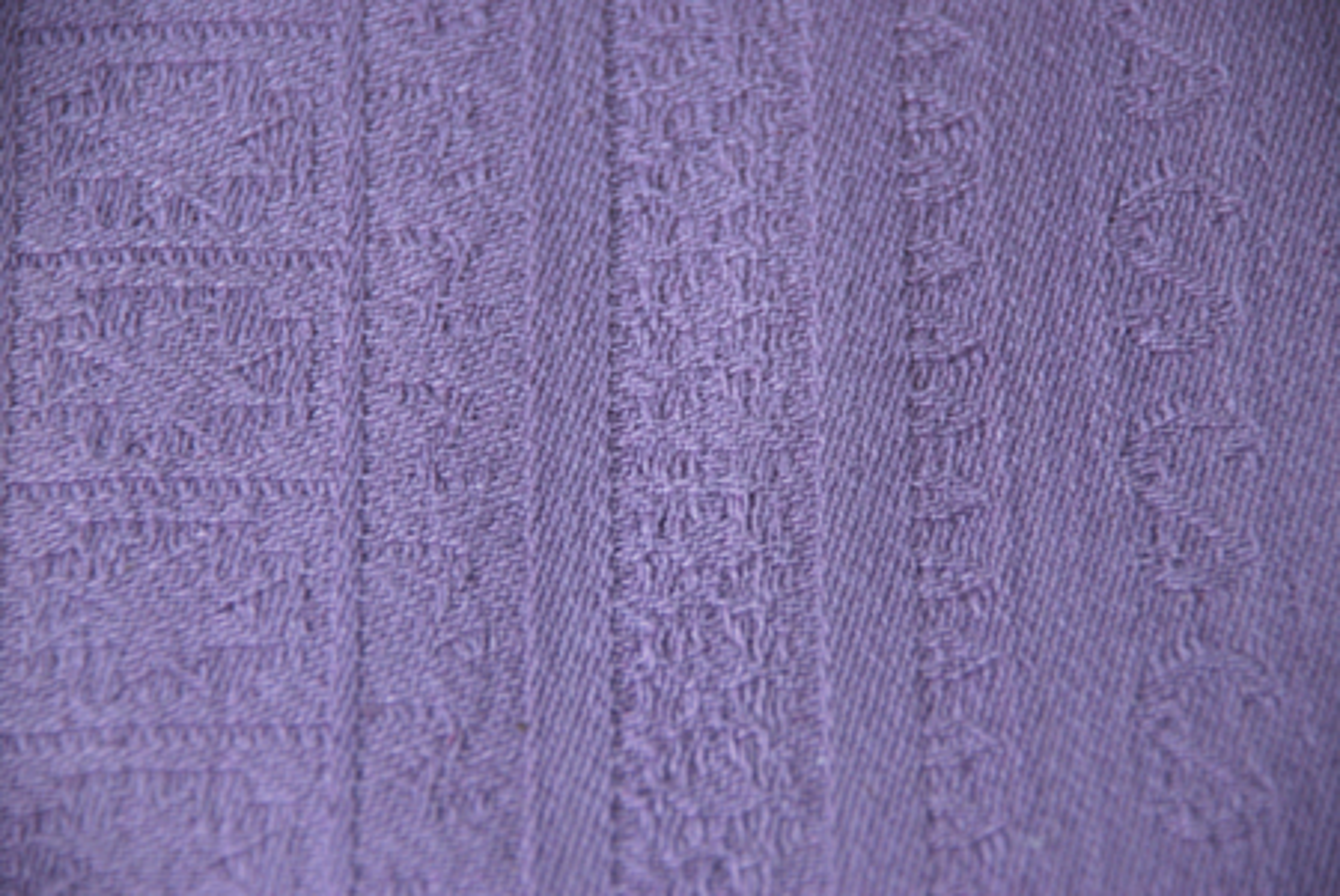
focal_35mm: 202
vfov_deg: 6.8
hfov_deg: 10.1
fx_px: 7545
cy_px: 448
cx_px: 670
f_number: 5.6
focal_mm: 135
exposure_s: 1/50
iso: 400
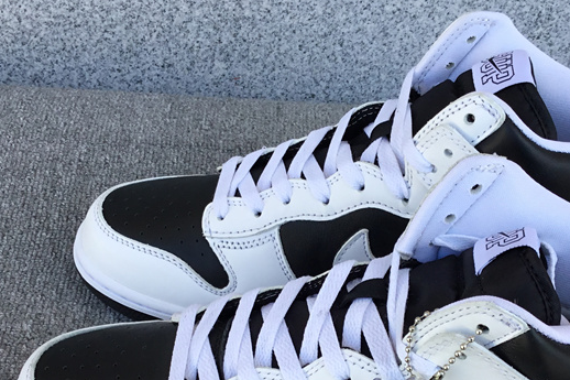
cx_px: 325
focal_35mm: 56
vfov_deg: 23.7
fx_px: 886
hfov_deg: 35.6
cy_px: 323
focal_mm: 3.3
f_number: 2.4
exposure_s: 1/275
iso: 25
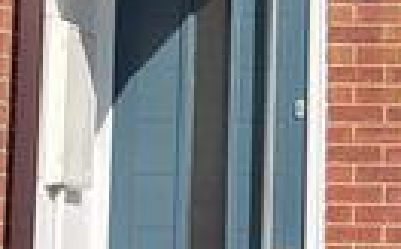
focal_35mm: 198
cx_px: 295
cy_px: -18
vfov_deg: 6.6
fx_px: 2160
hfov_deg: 10.6
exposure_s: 1/4608
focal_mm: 6.76
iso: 80
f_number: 1.78
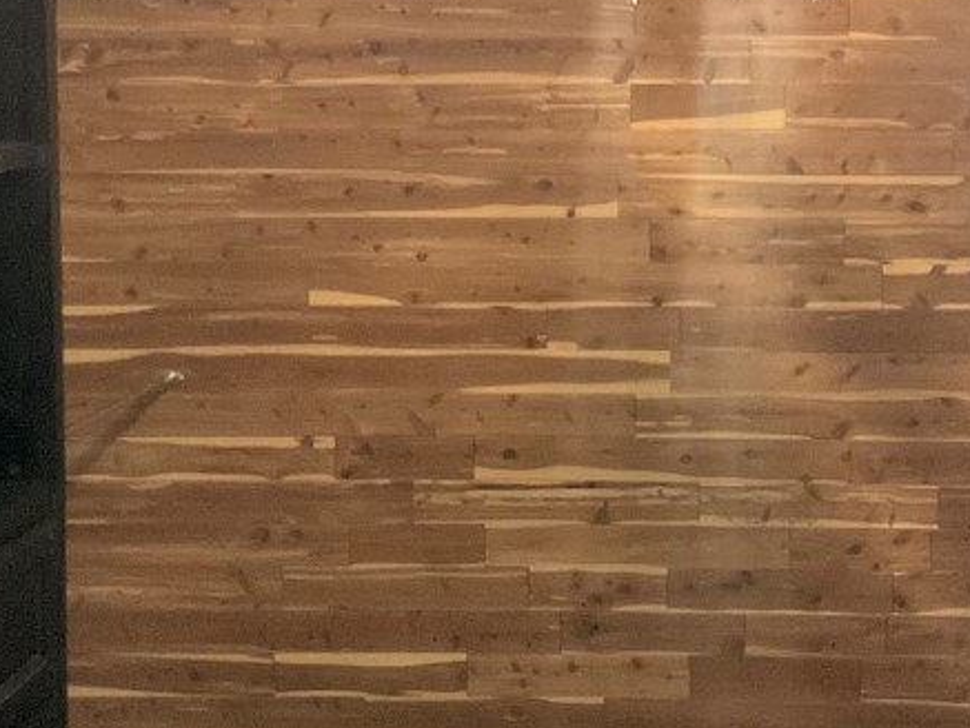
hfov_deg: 28.3
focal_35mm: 68
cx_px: 659
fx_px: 1906
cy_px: 251
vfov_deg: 21.6
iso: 500
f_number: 1.8
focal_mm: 3
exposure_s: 1/30
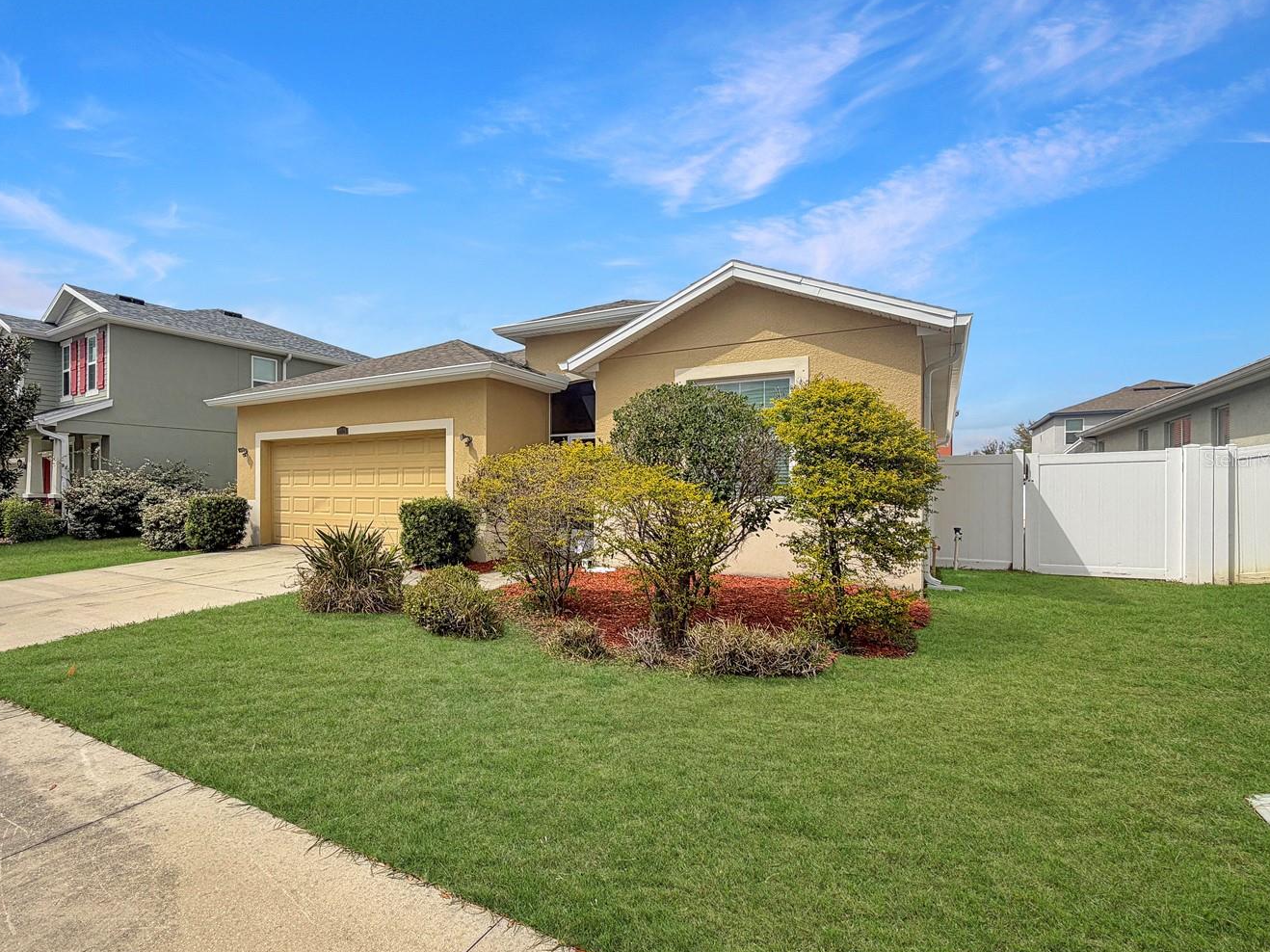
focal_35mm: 17
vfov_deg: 74.7
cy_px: 459
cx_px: 524
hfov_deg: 90.2
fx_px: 624
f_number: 2.2
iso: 20
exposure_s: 1/1312
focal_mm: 2.22
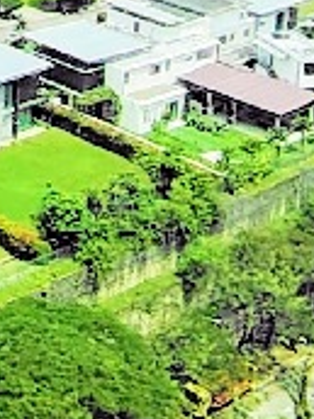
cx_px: -297
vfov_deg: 17.1
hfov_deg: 12.9
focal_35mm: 101
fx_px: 1222
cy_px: -258
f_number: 2.2
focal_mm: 1.43
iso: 100
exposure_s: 1/1057
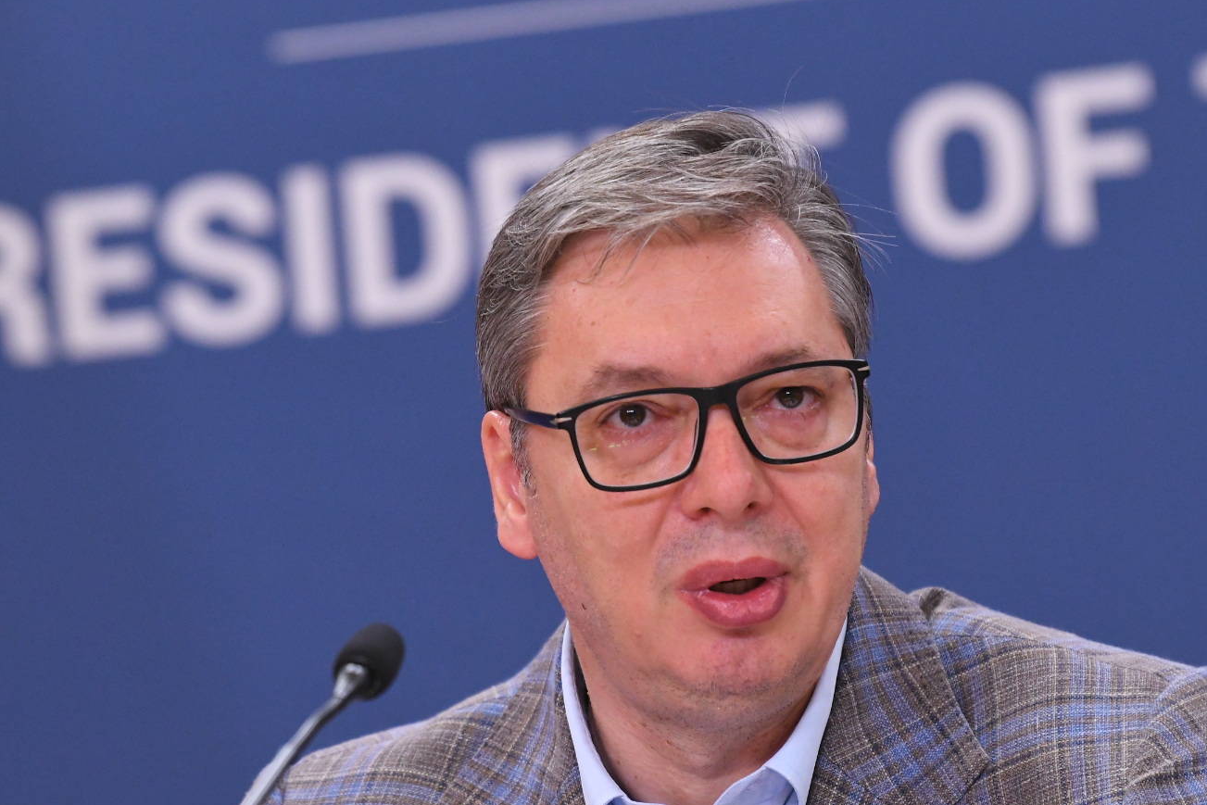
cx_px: 468
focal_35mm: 373
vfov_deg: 3.7
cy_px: 459
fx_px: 12506
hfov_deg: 5.5
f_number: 4
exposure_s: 1/400
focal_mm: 200
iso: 3200
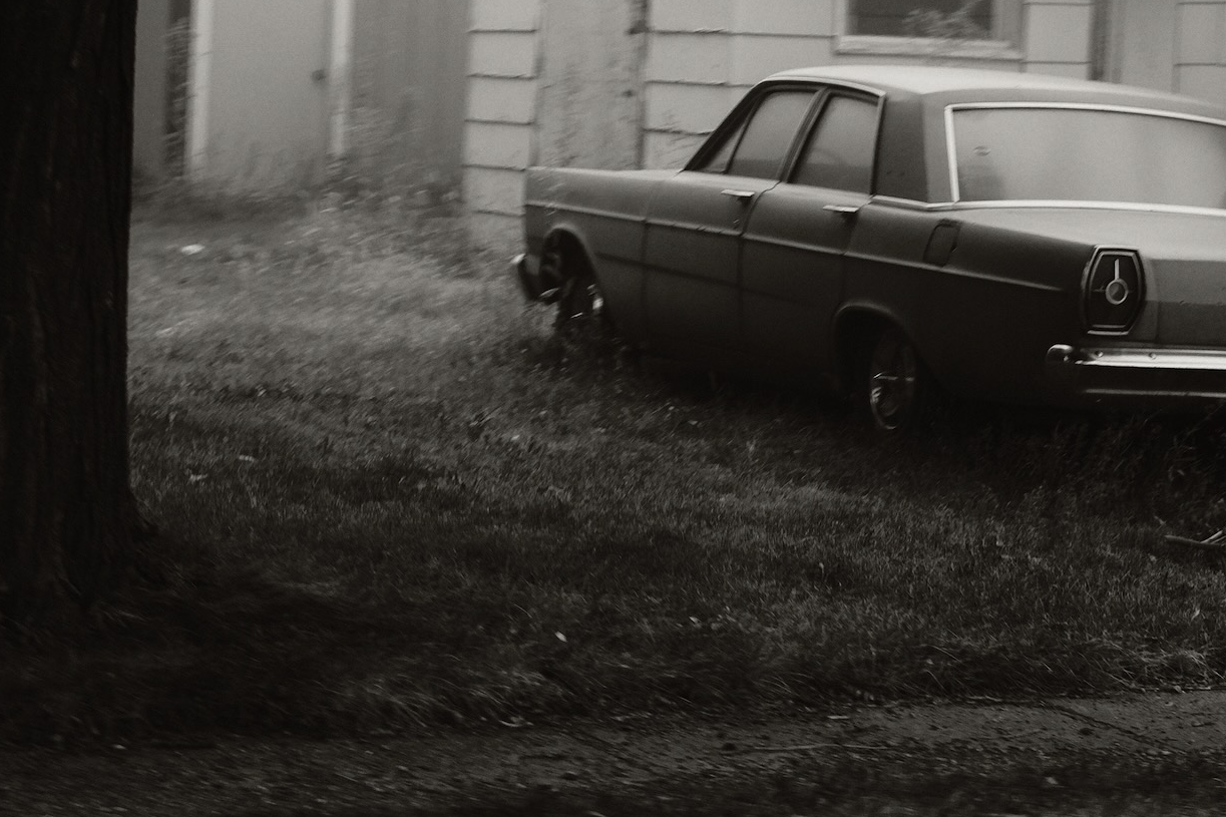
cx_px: 711
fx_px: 3541
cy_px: 100
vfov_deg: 13.1
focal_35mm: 104
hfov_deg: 19.6
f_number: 3.6
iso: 640
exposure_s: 1/80
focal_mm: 35
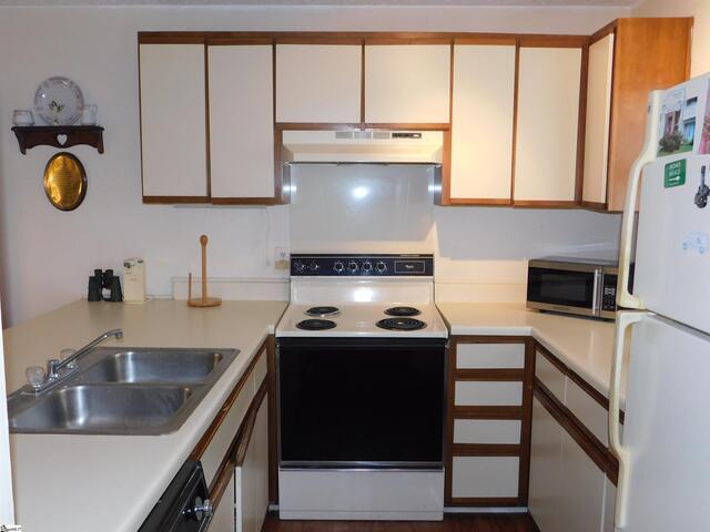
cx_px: 355
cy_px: 266
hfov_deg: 60.0
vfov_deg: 46.8
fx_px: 615
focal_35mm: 30
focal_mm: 5.3
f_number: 3.2
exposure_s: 1/30
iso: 200
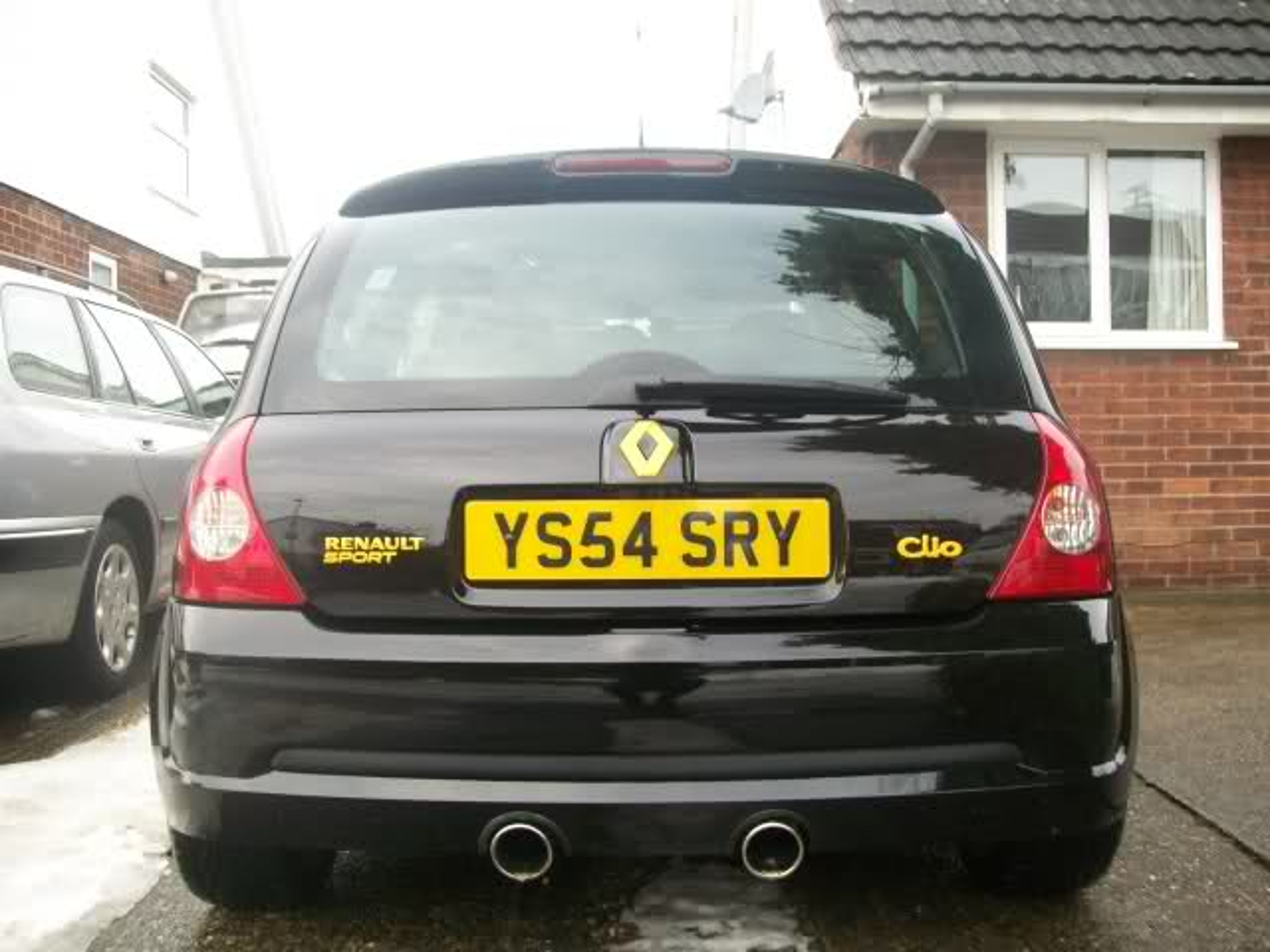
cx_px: 635
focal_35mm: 36
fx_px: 1321
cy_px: 476
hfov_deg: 51.4
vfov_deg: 39.7
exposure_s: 1/80
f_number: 2.7
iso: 64
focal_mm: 6
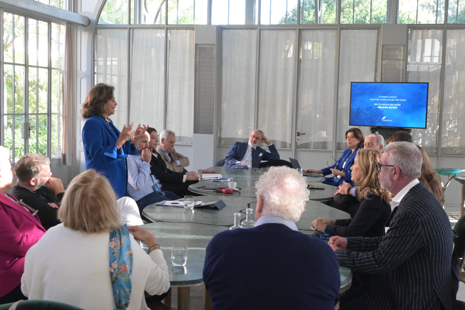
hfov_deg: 41.7
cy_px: 155
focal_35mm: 47
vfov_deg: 28.5
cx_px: 232
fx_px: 610
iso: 2500
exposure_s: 1/160
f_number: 6.3
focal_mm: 31.5
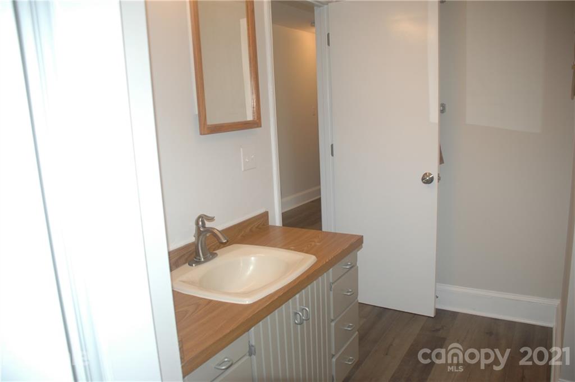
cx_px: 288
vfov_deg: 43.5
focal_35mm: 30
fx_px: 479
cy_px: 191
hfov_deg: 62.0
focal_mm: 20
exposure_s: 1/60
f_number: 3.8
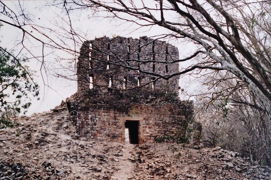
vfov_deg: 15.2
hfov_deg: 22.6
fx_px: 677
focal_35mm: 90
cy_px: 90
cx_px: 136
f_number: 5.6
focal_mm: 90
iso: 800
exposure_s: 1/100
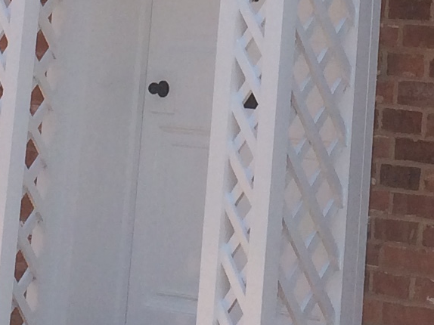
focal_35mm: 165
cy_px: -280
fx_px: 2068
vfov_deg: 8.6
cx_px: 297
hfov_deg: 12.0
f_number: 2.2
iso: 32
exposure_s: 1/1282
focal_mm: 4.15
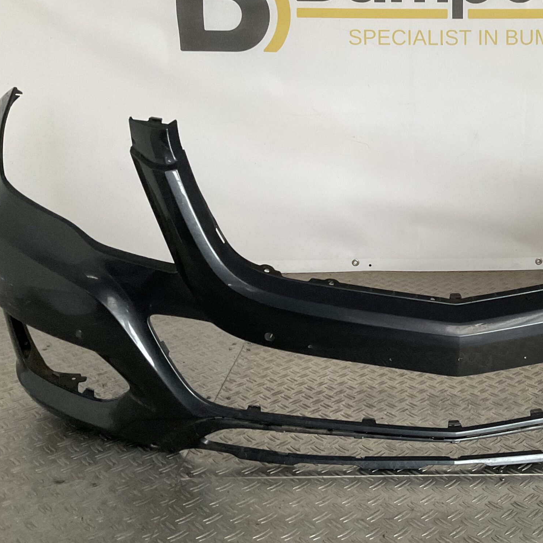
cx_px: 432
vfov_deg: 38.2
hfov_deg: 37.0
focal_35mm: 44
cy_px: 223
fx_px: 781
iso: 200
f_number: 1.8
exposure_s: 1/60
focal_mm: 3
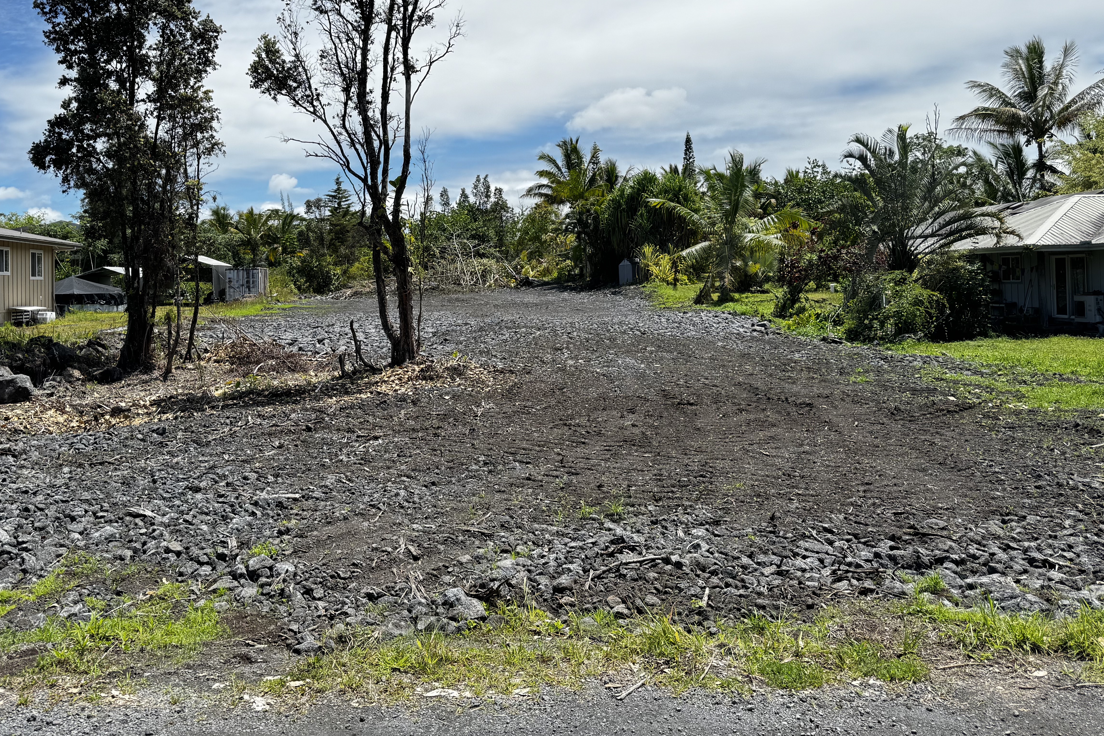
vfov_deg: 41.9
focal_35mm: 31
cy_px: 254
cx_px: 479
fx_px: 951
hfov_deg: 60.1
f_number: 1.78
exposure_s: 1/1980
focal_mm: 6.76
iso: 80
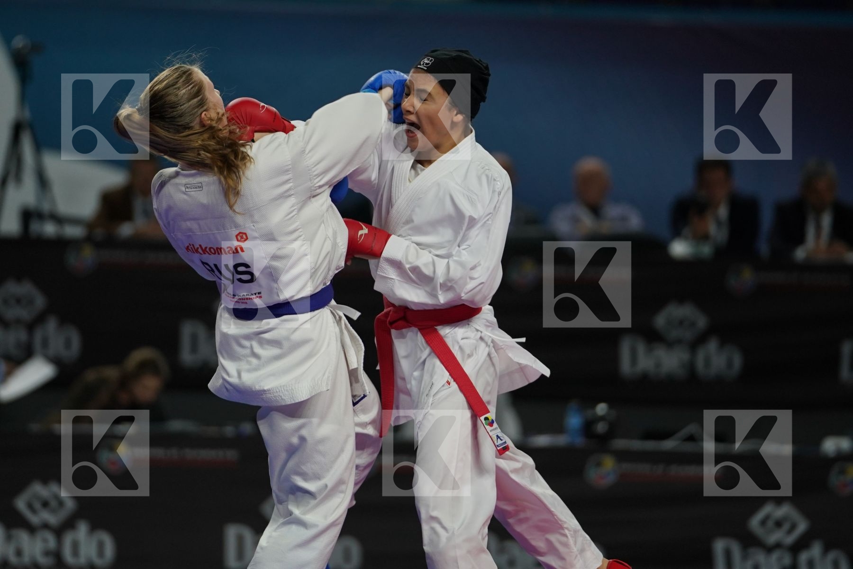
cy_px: 284
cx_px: 426
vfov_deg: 5.1
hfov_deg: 7.6
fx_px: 6421
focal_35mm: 271
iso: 800
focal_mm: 181
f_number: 2.8
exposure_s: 1/1000
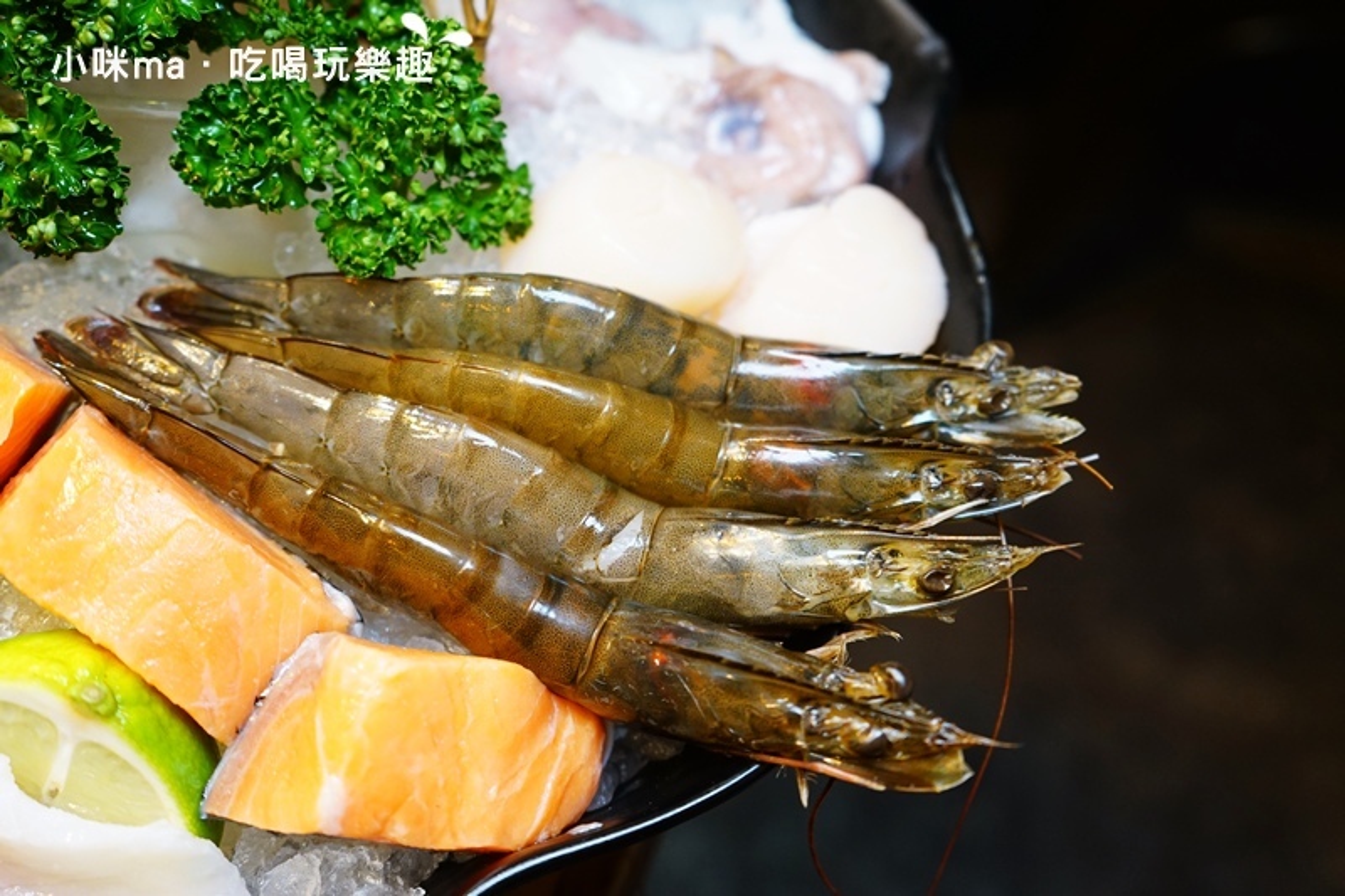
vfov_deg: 36.9
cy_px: 448
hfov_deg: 53.1
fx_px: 1345
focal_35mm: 36
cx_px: 672
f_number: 4
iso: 1600
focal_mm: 36
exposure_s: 1/60
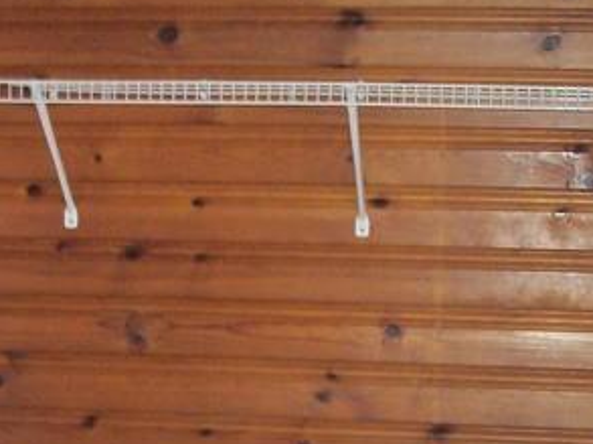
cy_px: 440
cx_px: 158
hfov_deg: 17.5
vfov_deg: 13.0
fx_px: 1916
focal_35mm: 112
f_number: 2.9
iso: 250
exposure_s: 1/30
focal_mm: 5.7
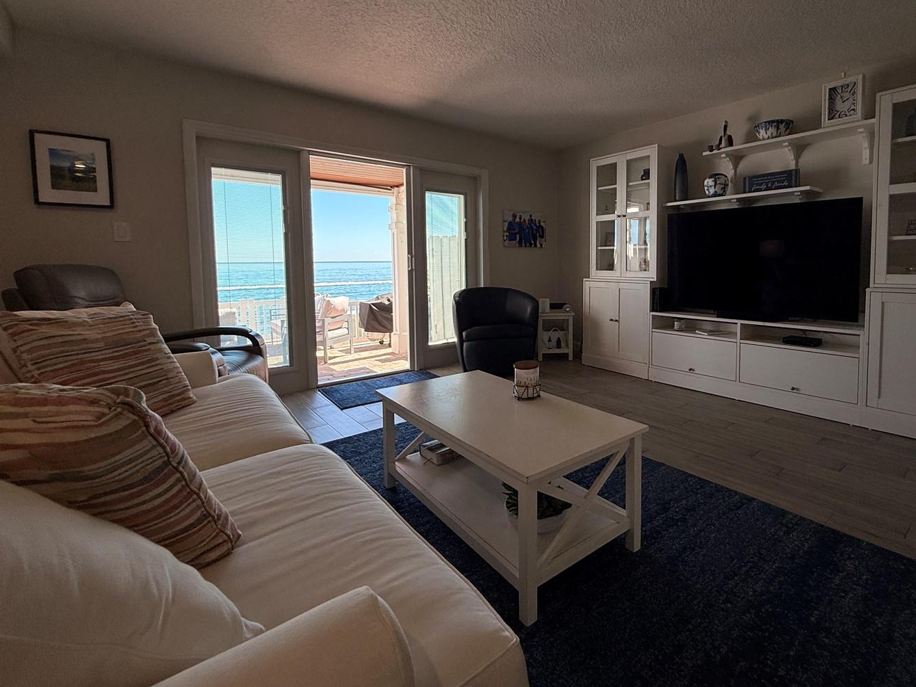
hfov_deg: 89.8
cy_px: 287
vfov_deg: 74.2
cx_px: 553
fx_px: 450
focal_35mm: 17
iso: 50
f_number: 2.2
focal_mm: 2.22
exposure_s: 1/416
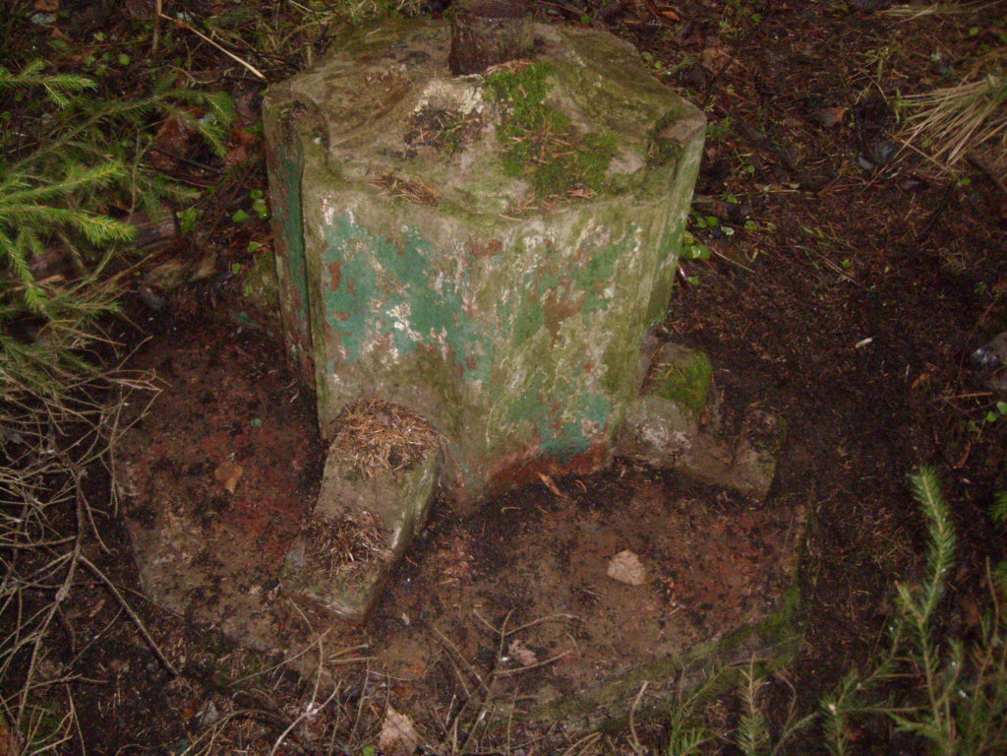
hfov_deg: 52.6
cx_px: 504
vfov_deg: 40.7
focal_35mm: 35
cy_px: 378
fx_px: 1018
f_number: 7.1
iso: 800
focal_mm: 5.8
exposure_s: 1/30
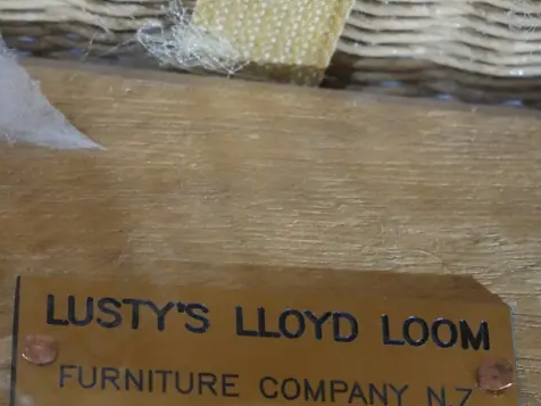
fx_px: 2219
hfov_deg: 13.9
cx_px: 157
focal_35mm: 142
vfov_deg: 10.4
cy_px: 284
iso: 3200
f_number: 5.4
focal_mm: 33
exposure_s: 1/30
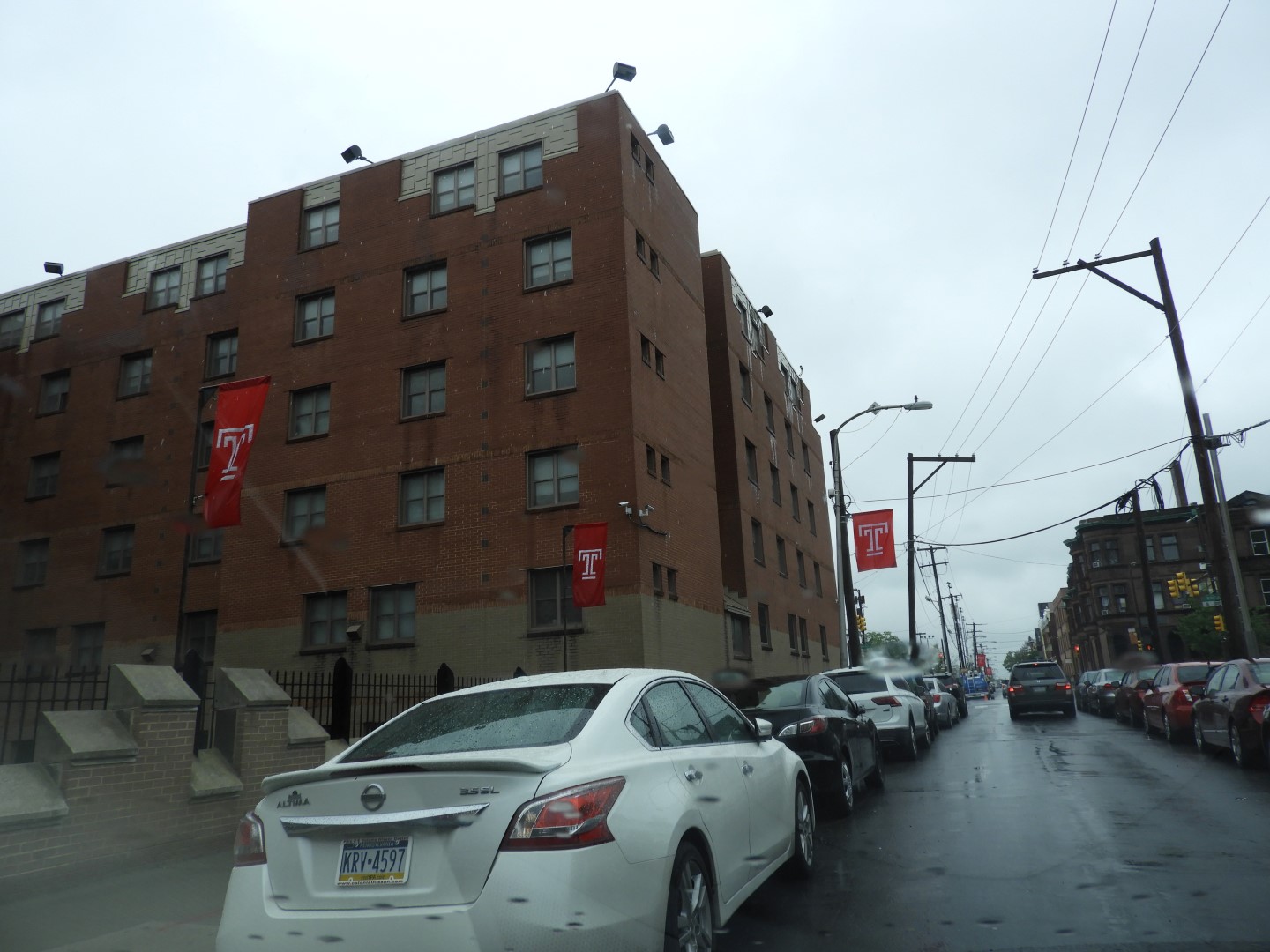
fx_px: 881
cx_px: 635
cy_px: 476
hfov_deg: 71.6
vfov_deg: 56.8
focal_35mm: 24
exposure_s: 1/800
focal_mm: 4.3
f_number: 3.3
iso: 100
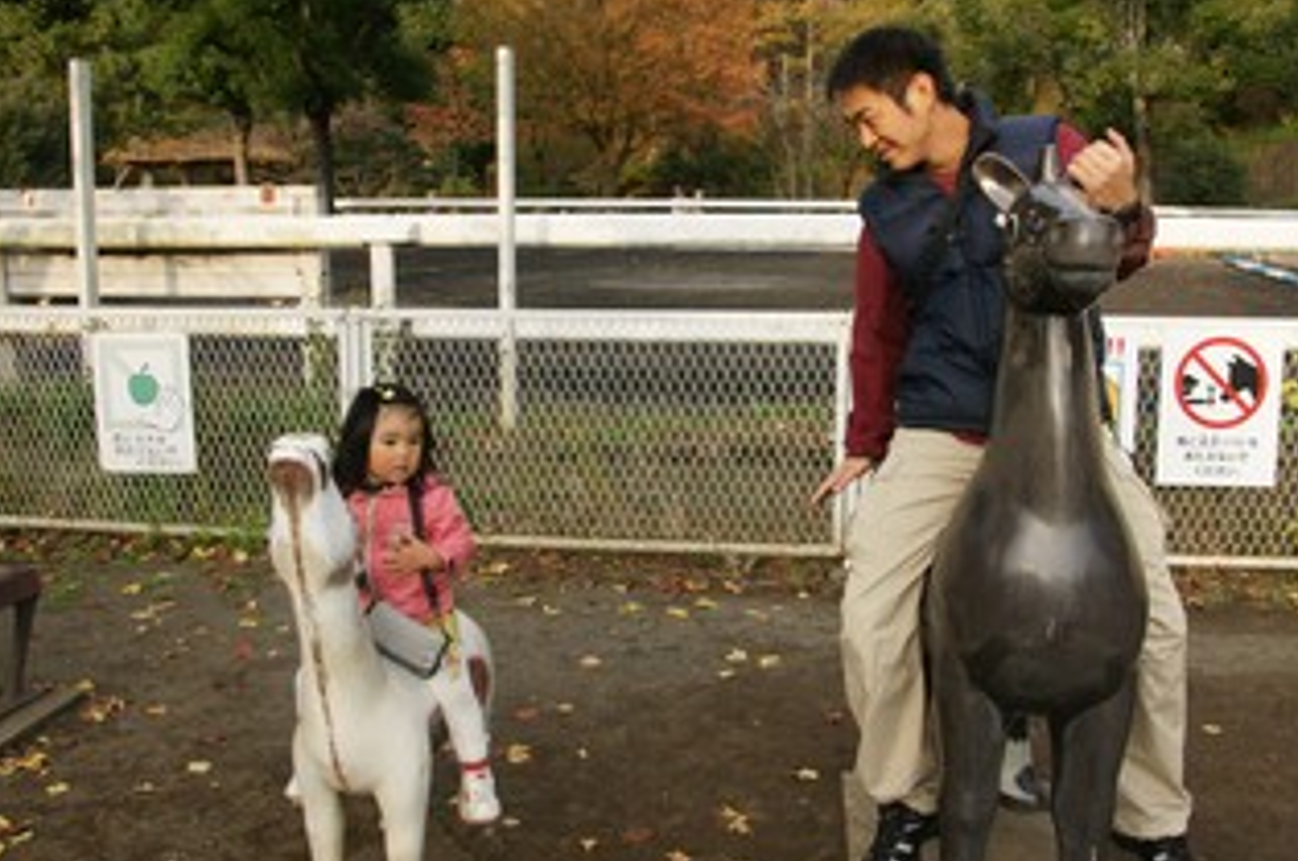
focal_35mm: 32
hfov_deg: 58.7
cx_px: 696
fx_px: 1152
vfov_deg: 40.8
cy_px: 344
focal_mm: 16
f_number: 5.6
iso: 200
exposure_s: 1/250
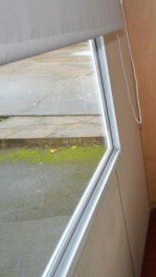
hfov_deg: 24.0
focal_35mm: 32
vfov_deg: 60.2
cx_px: 260
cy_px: 102
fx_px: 235
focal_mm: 10
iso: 400
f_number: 4
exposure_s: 1/60
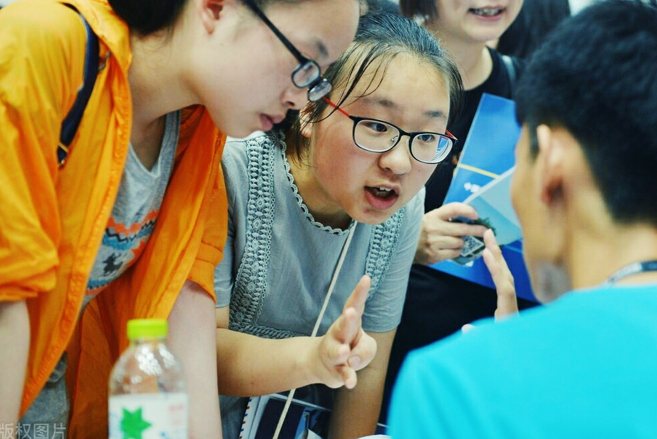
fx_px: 1223
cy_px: 178
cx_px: 395
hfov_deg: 30.0
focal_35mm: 67
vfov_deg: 20.3
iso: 640
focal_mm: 55
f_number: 2.8
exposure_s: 1/200
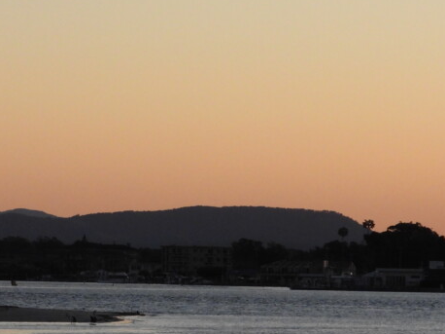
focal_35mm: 302
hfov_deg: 6.6
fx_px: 3880
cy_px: 238
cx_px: 58
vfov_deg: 4.9
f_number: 4
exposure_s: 1/1000
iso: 360
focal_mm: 24.1
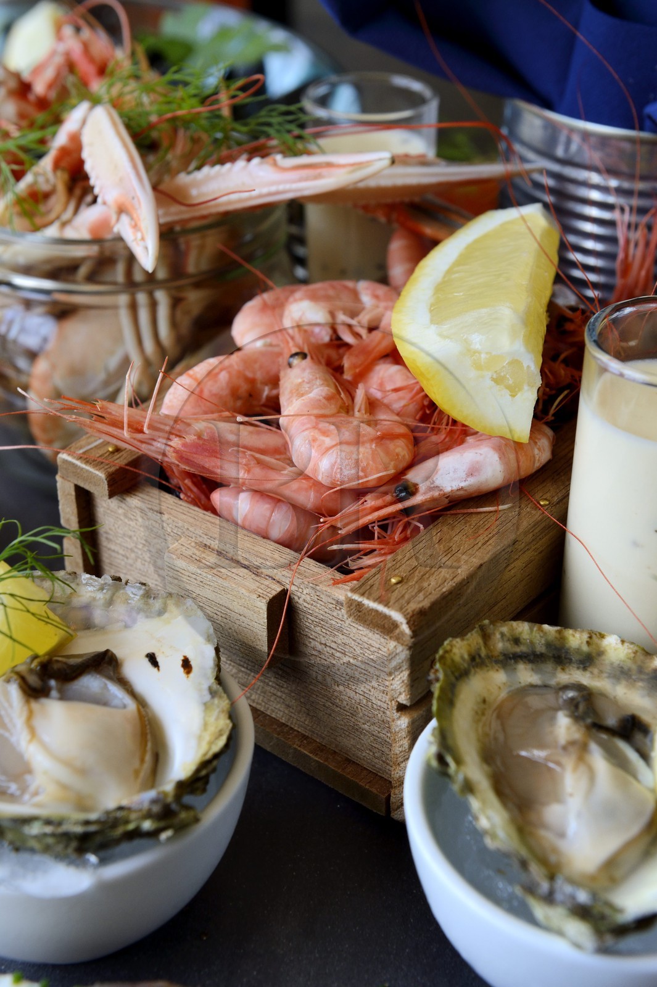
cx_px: 328
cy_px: 494
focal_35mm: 55
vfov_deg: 36.3
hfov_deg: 24.6
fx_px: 1507
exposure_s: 1/125
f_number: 8
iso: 800
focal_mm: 55
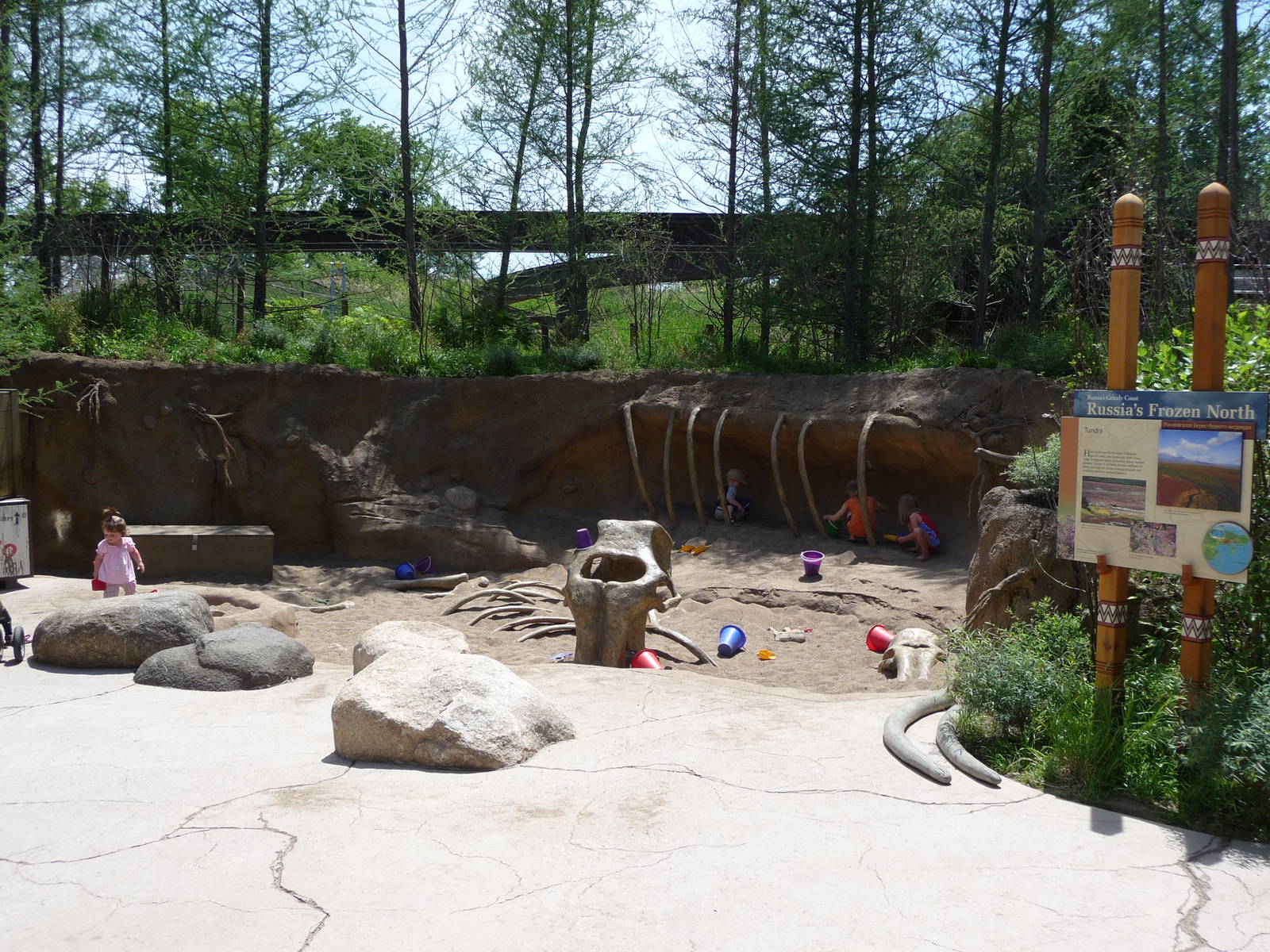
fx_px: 1247
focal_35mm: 34
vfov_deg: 41.8
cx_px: 635
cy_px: 476
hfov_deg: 54.0
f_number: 3.6
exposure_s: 1/640
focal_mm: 5.6
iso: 100
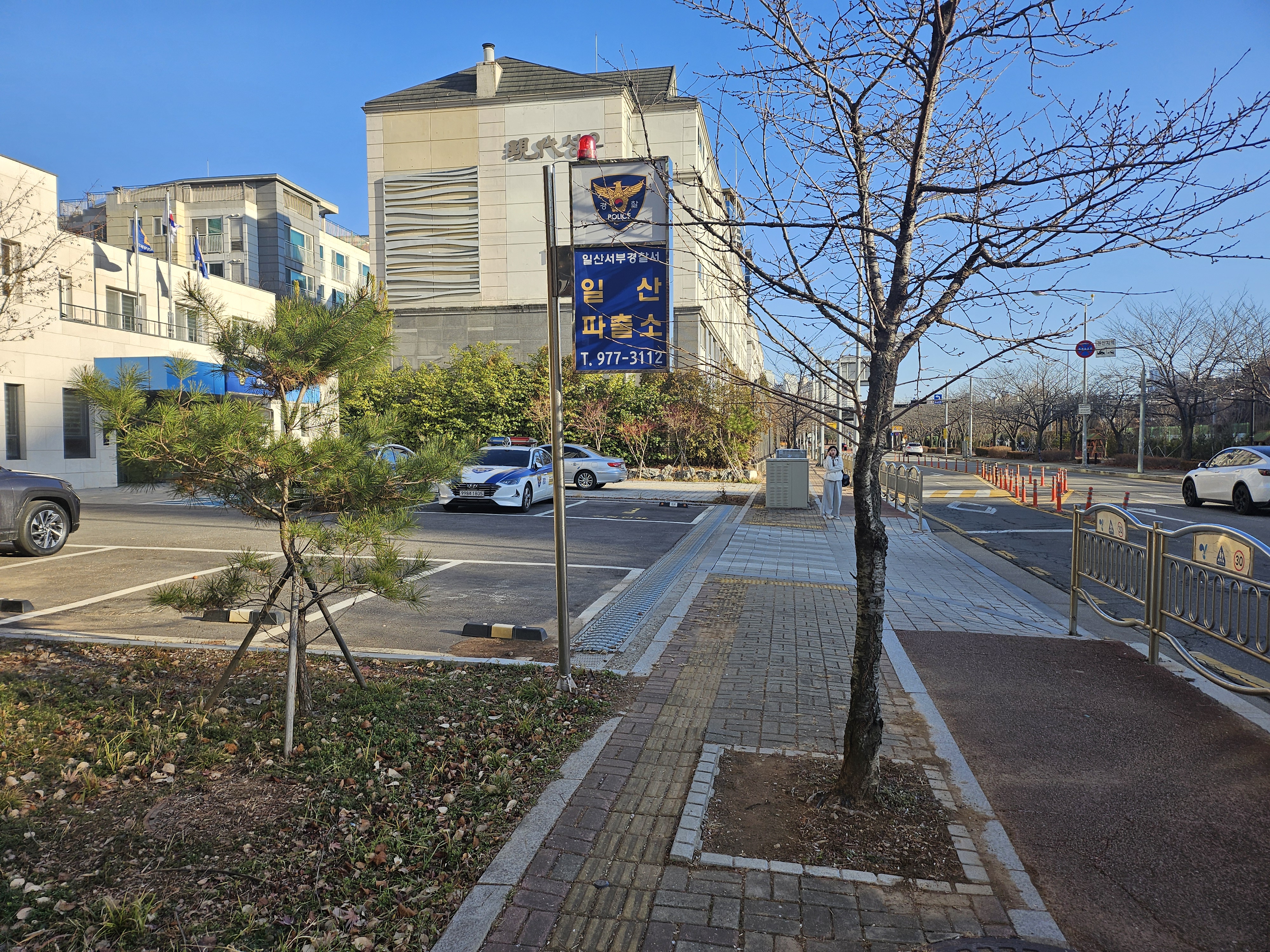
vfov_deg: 56.8
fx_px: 881
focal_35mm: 24
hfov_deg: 71.6
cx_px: 635
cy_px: 476
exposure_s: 1/1978
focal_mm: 5
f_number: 1.8
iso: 50
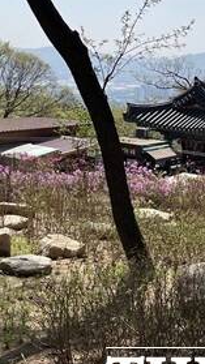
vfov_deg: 32.0
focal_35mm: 65
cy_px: 110
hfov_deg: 17.6
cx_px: 249
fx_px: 628
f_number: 1.6
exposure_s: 1/5319
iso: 50
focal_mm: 5.1
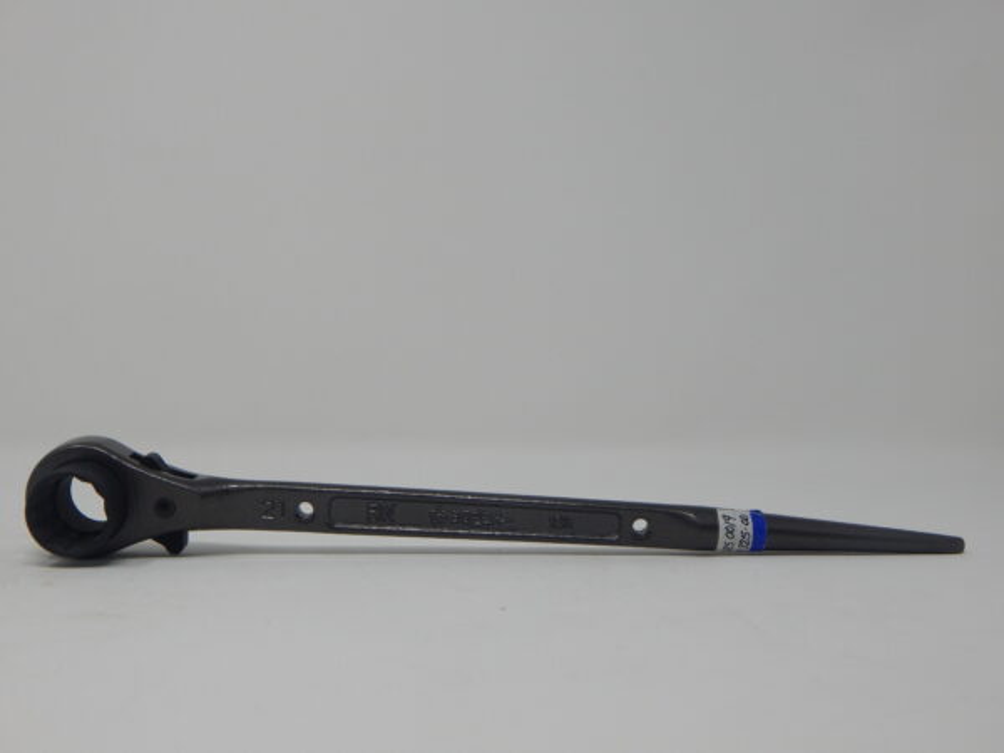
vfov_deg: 30.3
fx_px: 1392
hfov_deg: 39.7
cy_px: 376
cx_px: 502
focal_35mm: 48
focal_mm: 8.6
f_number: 3.7
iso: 220
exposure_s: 1/250
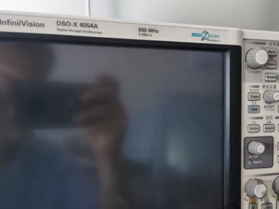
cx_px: 182
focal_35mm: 45
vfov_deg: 31.7
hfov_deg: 41.6
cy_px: 150
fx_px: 362
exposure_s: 1/100
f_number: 1.6
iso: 200
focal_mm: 5.56
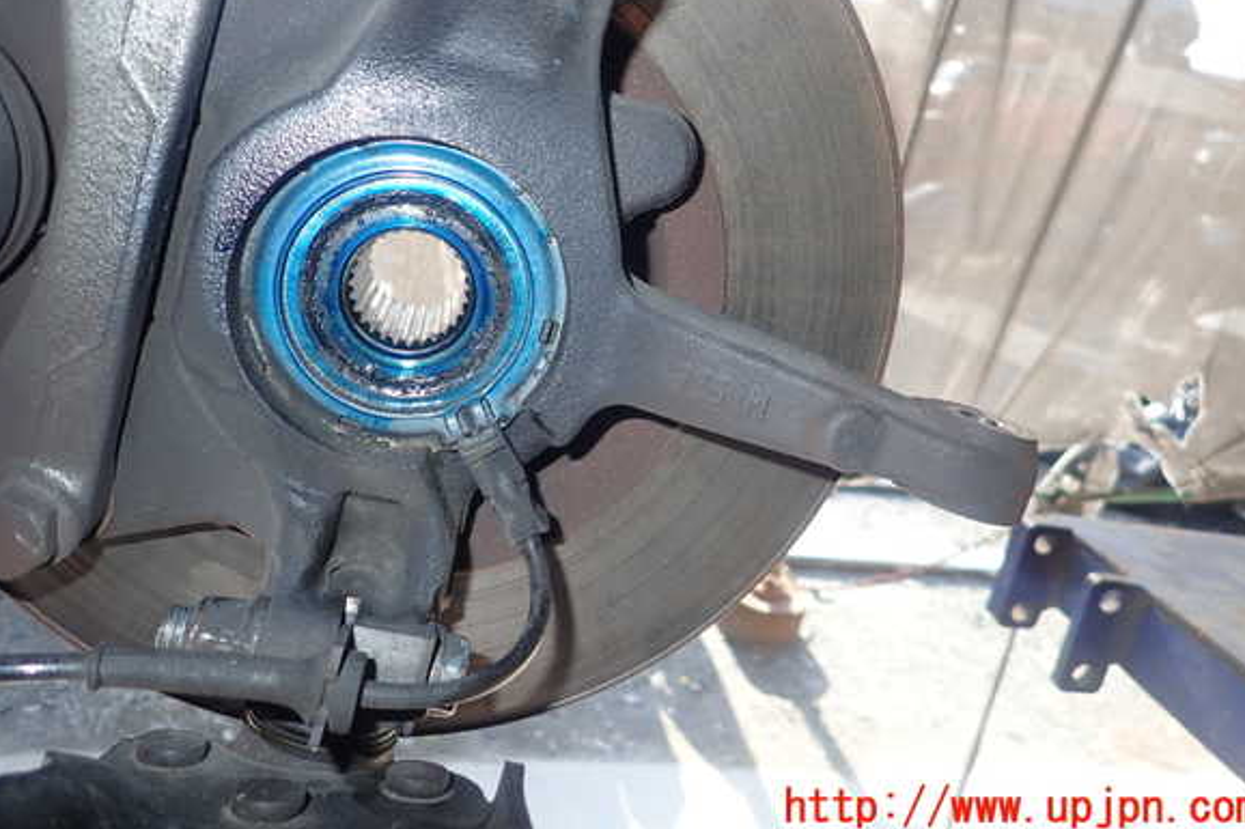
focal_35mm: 27
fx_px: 933
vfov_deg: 47.7
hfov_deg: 67.4
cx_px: 625
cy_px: 351
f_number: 5.6
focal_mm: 4.5
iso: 125
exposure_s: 1/30
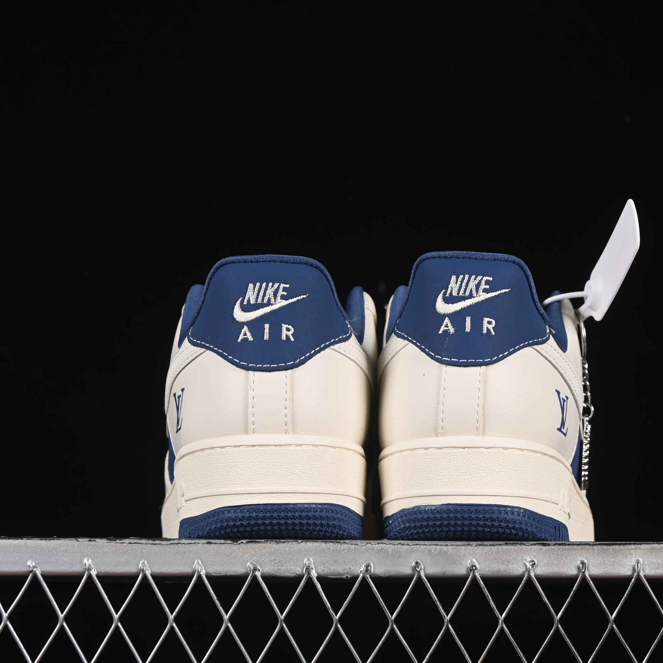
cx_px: 365
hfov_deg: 18.1
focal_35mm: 96
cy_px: 331
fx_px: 2080
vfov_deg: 18.1
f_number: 8
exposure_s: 1/80
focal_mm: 50
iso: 160
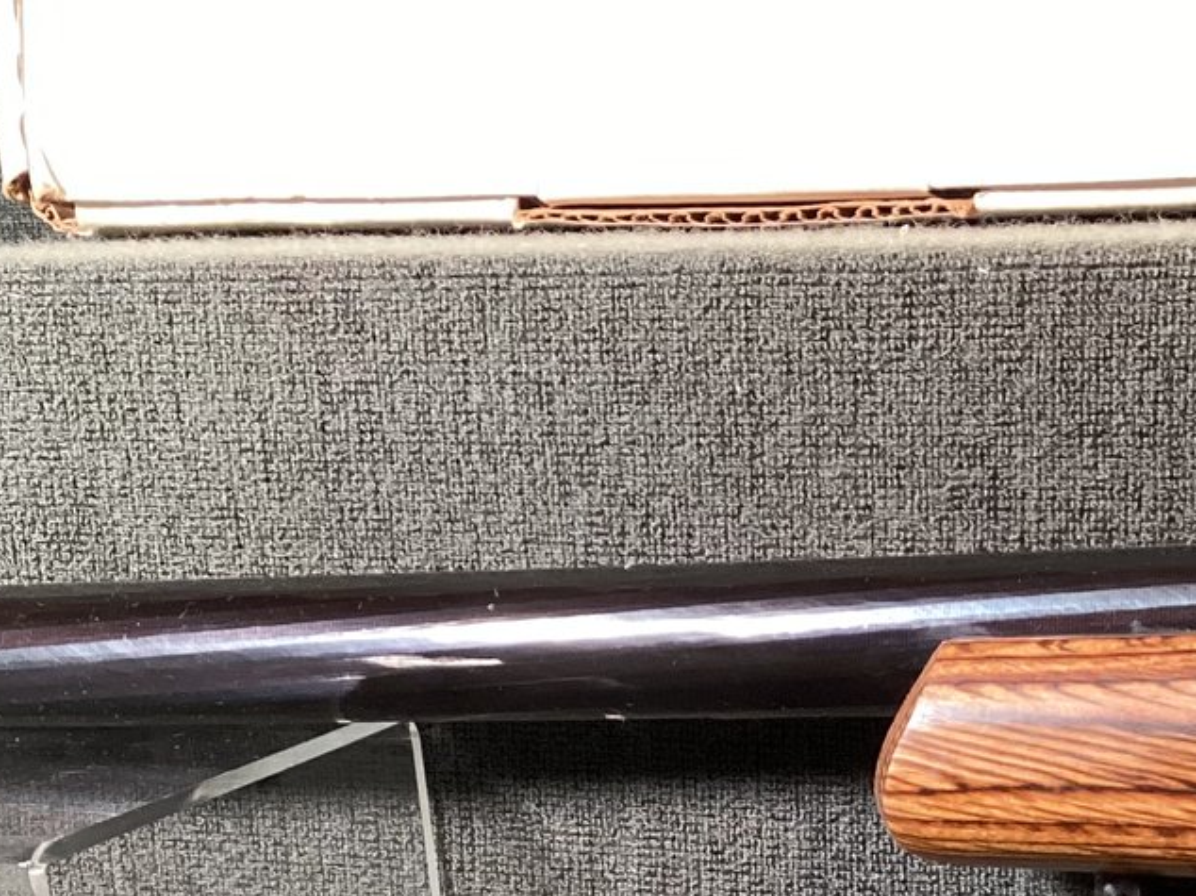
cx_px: 857
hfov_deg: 26.1
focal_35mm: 74
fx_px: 2556
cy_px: 978
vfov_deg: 19.1
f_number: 2.4
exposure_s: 1/60
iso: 320
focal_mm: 3.3
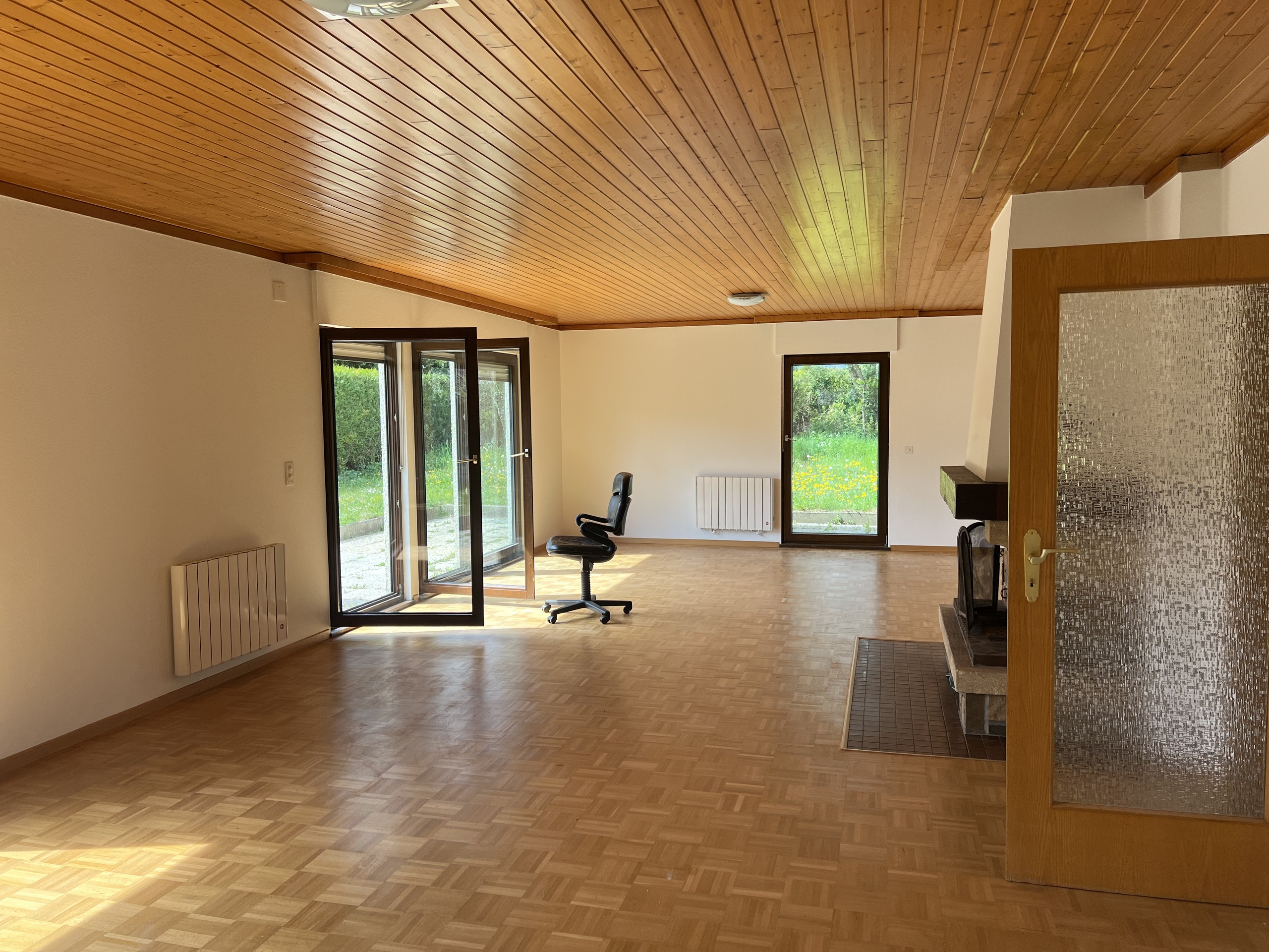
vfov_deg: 53.1
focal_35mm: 26
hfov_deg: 67.3
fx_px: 953
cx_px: 634
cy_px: 476
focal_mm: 5.7
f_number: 1.5
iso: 50
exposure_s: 1/383
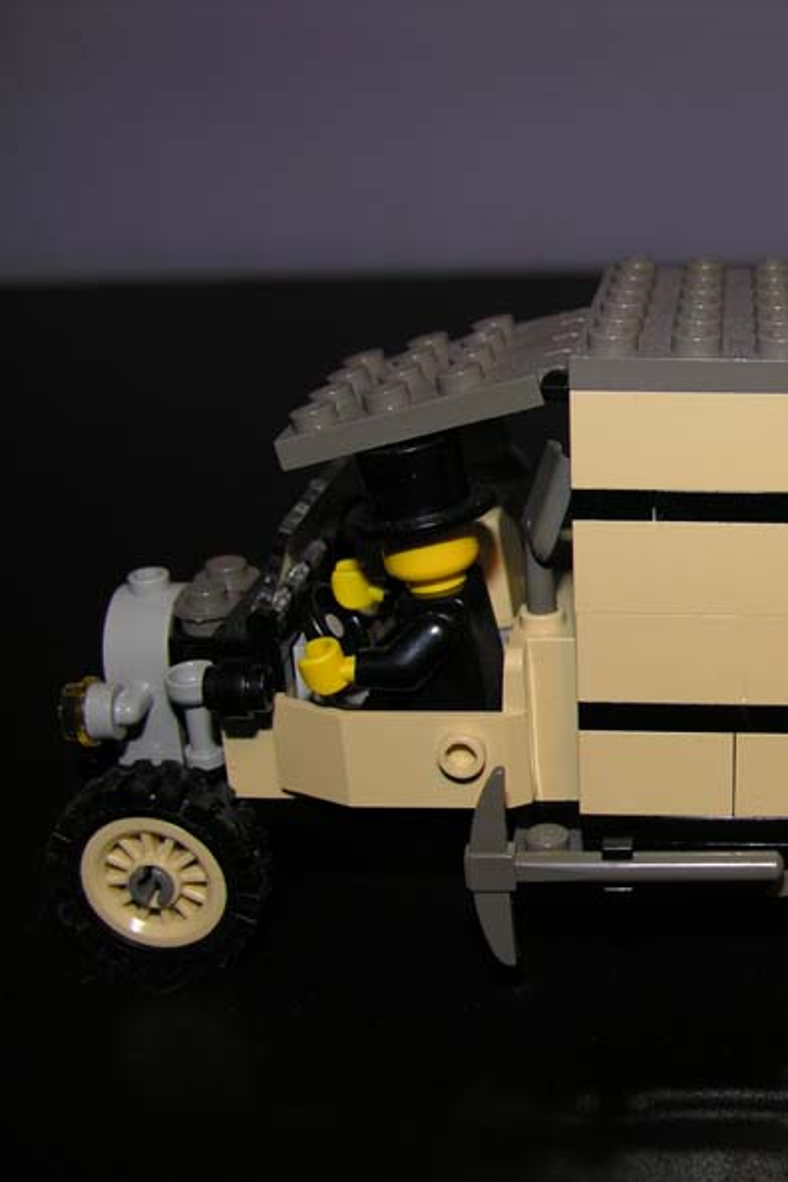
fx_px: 1609
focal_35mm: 49
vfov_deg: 40.3
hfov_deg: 26.4
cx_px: 734
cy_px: 593
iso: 50
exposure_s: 1/60.1
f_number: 2.8
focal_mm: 8.9
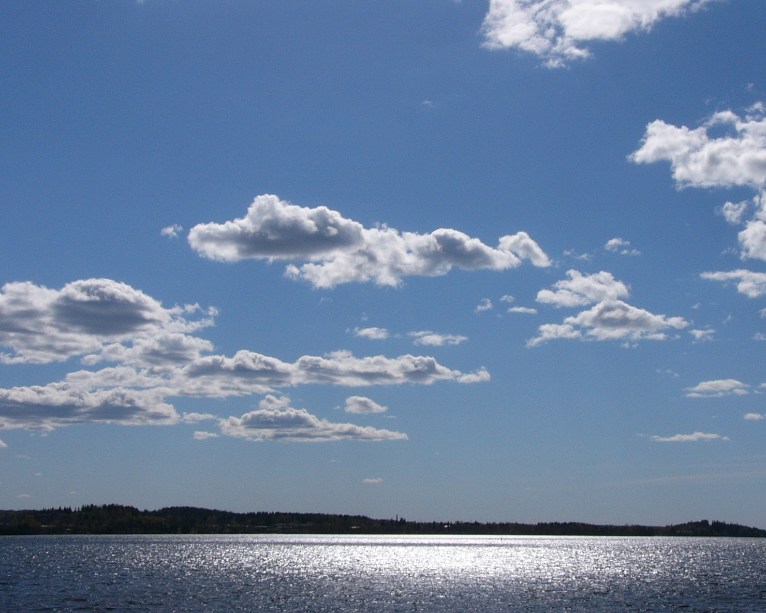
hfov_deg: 33.0
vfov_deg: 26.7
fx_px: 1292
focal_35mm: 57
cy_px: 308
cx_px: 393
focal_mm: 7.1
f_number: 8
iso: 50
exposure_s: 1/800
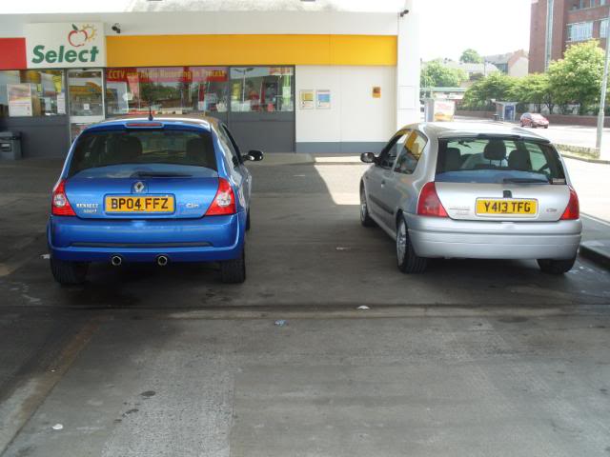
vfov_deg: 40.7
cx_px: 305
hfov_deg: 52.6
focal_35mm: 35
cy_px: 228
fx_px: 617
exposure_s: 1/180
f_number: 4.4
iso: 80
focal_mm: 7.8
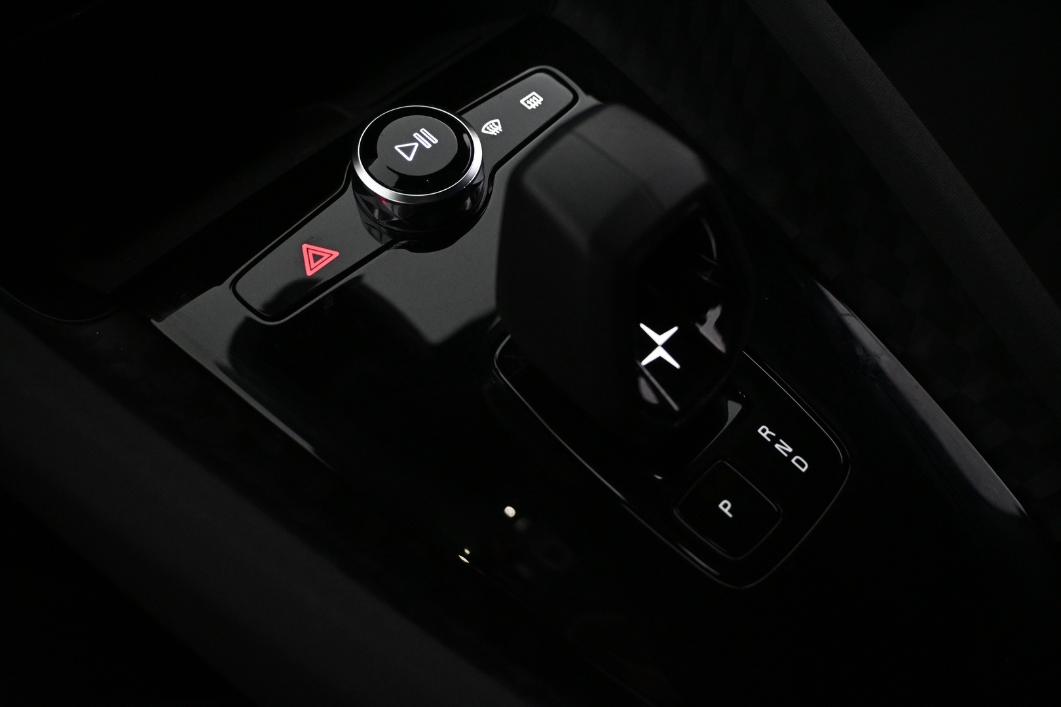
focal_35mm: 30
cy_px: 354
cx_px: 530
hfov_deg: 61.9
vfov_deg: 43.6
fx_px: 884
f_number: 3.8
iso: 3200
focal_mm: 20
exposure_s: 1/125
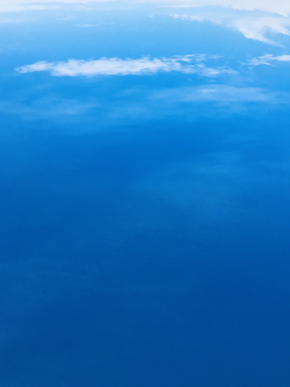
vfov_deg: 63.4
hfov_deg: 49.7
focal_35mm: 28
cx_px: 145
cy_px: 194
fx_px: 313
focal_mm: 3.99
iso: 20
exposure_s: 1/4808
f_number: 1.8
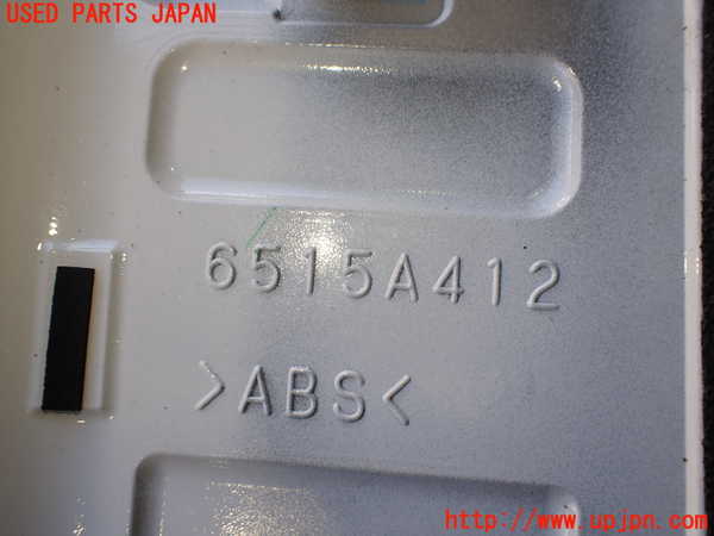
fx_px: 619
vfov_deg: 46.8
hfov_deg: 60.0
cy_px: 268
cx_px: 357
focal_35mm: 30
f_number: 3.2
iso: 100
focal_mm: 5.4
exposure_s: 1/160
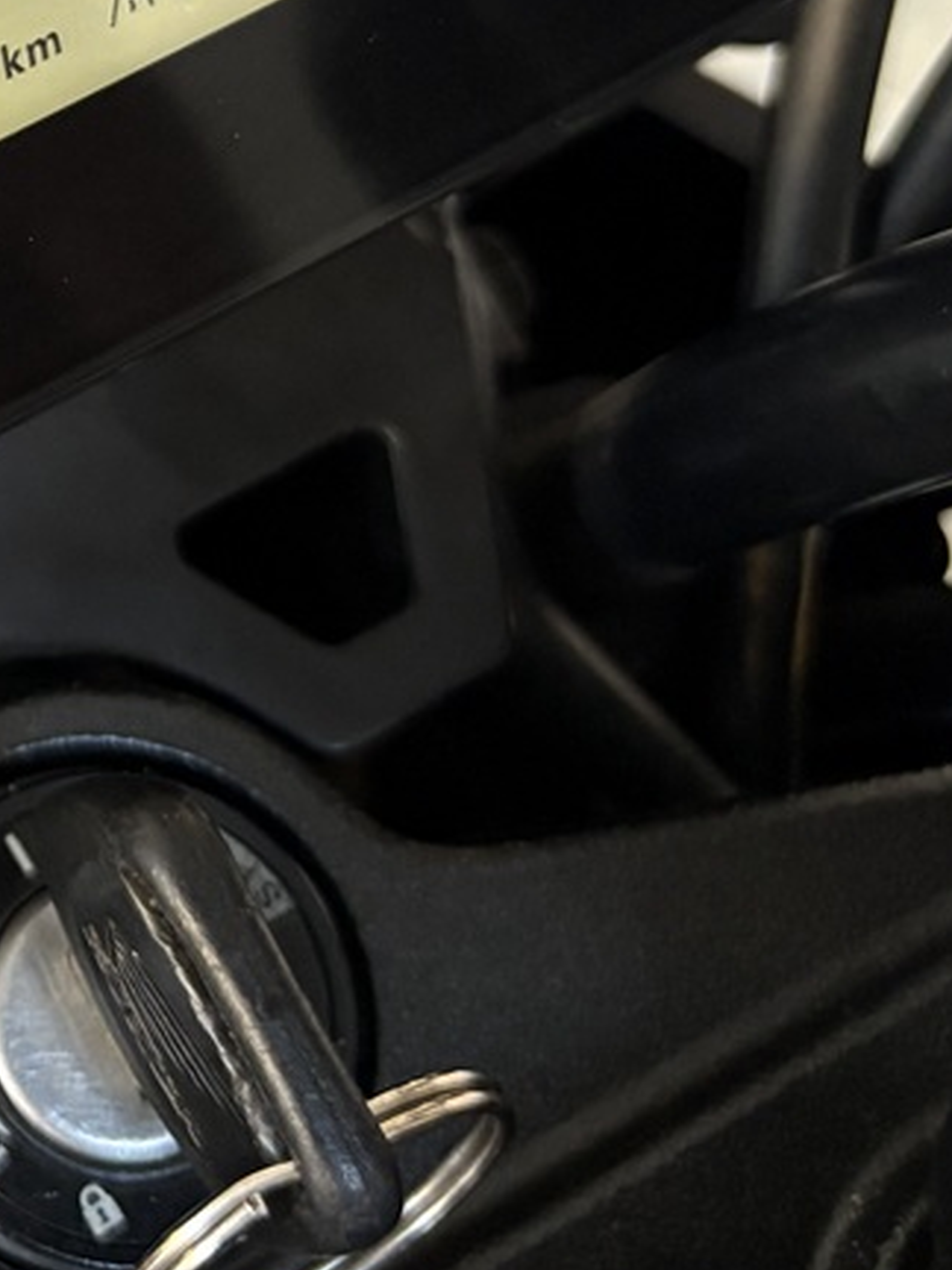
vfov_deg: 24.2
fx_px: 2824
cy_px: -9
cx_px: -464
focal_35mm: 77
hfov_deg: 17.3
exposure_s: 1/57
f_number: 1.6
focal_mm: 5.96
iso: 200
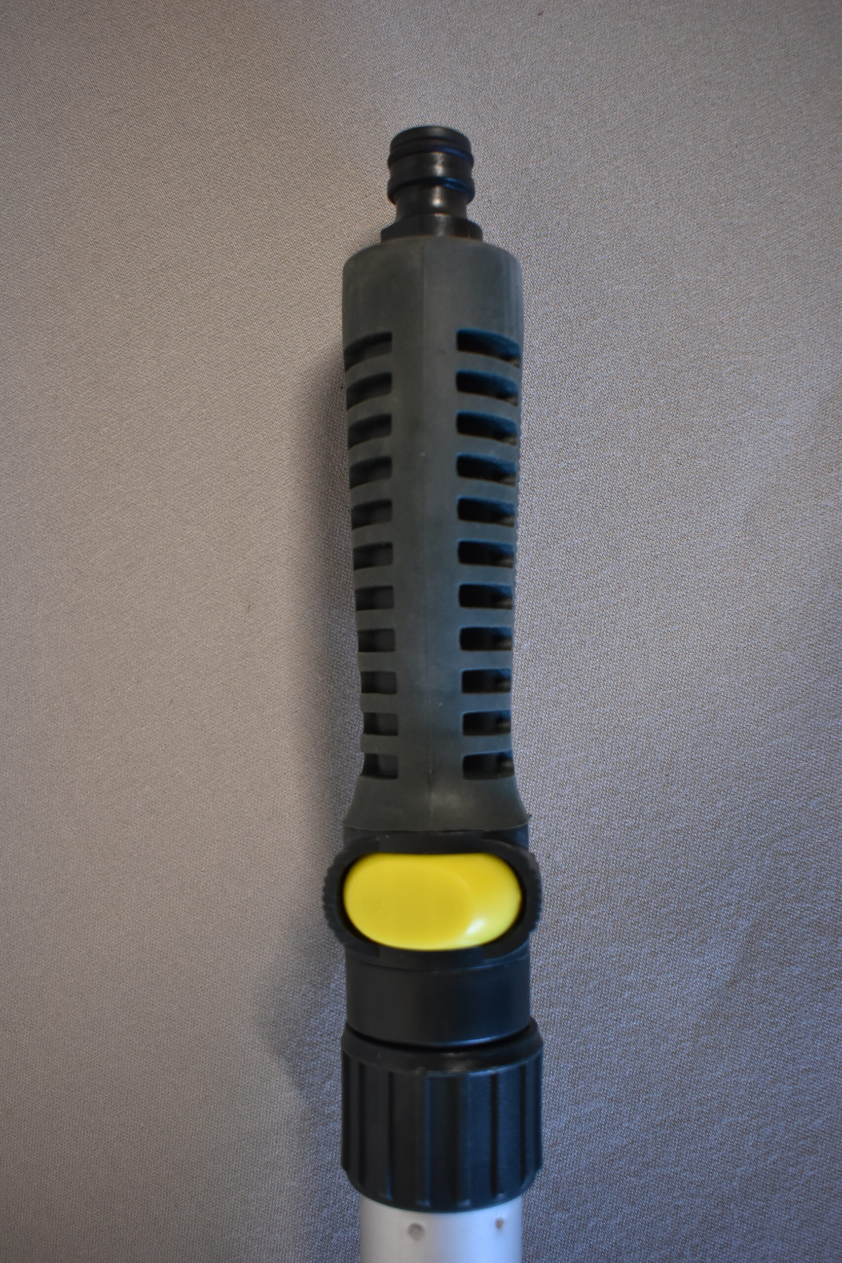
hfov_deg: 40.0
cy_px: 632
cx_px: 421
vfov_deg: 57.2
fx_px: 1158
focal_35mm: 33
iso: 800
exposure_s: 1/30
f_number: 3.8
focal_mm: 22
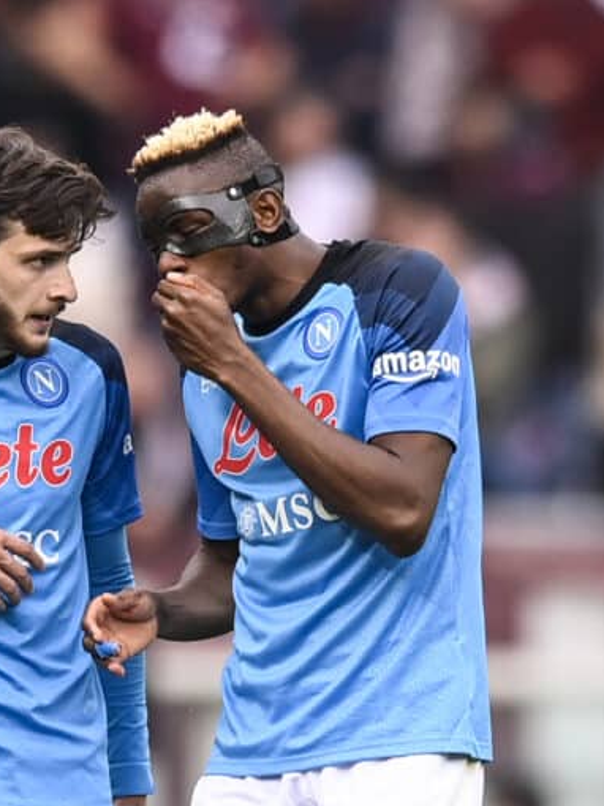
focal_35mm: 869
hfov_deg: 1.7
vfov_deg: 2.3
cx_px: 59
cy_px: 403
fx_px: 20234
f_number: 3.5
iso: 640
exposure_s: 1/2000
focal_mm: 400
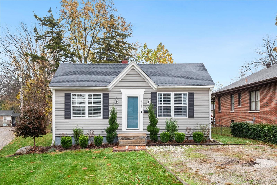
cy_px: 92
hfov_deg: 61.9
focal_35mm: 30
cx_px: 138
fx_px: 231
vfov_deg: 43.6
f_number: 7.1
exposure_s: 1/50
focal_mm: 15
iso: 400
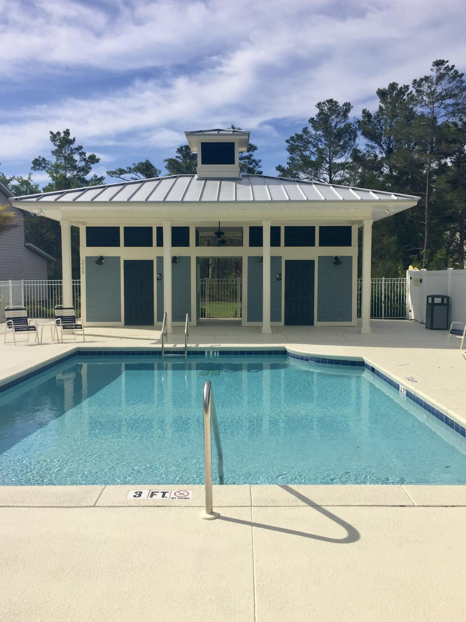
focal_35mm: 29
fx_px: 521
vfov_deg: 61.7
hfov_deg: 48.2
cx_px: 233
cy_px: 311
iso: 32
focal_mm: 4.15
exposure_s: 1/3968
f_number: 2.2
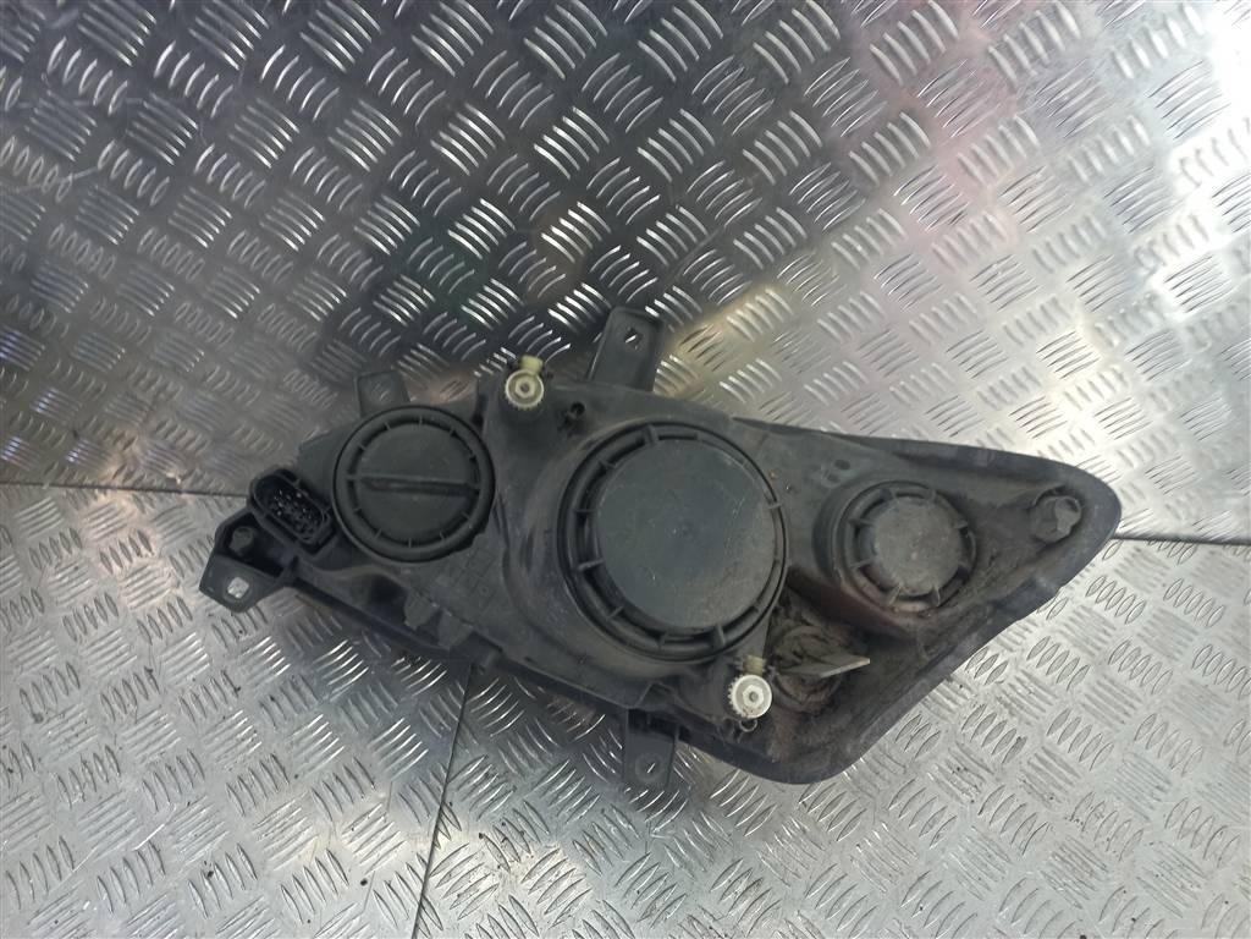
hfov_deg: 69.4
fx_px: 903
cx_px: 626
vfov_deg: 54.9
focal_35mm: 25
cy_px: 470
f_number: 1.8
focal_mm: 4.6
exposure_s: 1/50
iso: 64
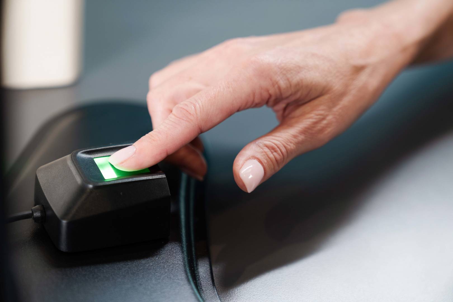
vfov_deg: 19.5
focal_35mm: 70
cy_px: 151
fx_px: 881
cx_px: 226
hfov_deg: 28.8
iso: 250
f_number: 2.8
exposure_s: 1/125
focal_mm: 70
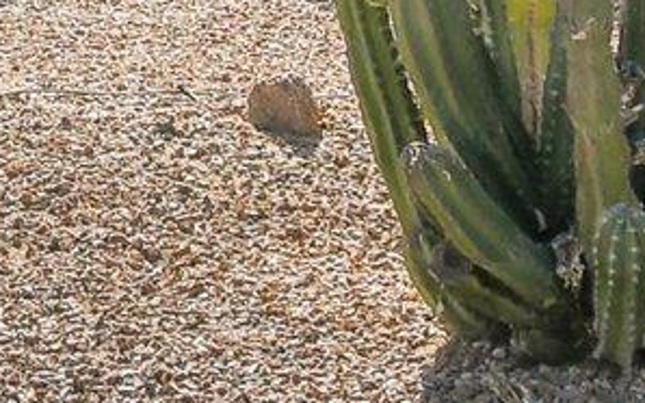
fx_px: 4920
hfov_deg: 7.3
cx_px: -506
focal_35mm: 280
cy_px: -621
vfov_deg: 4.6
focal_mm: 20
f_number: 10
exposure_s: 1/250
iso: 100
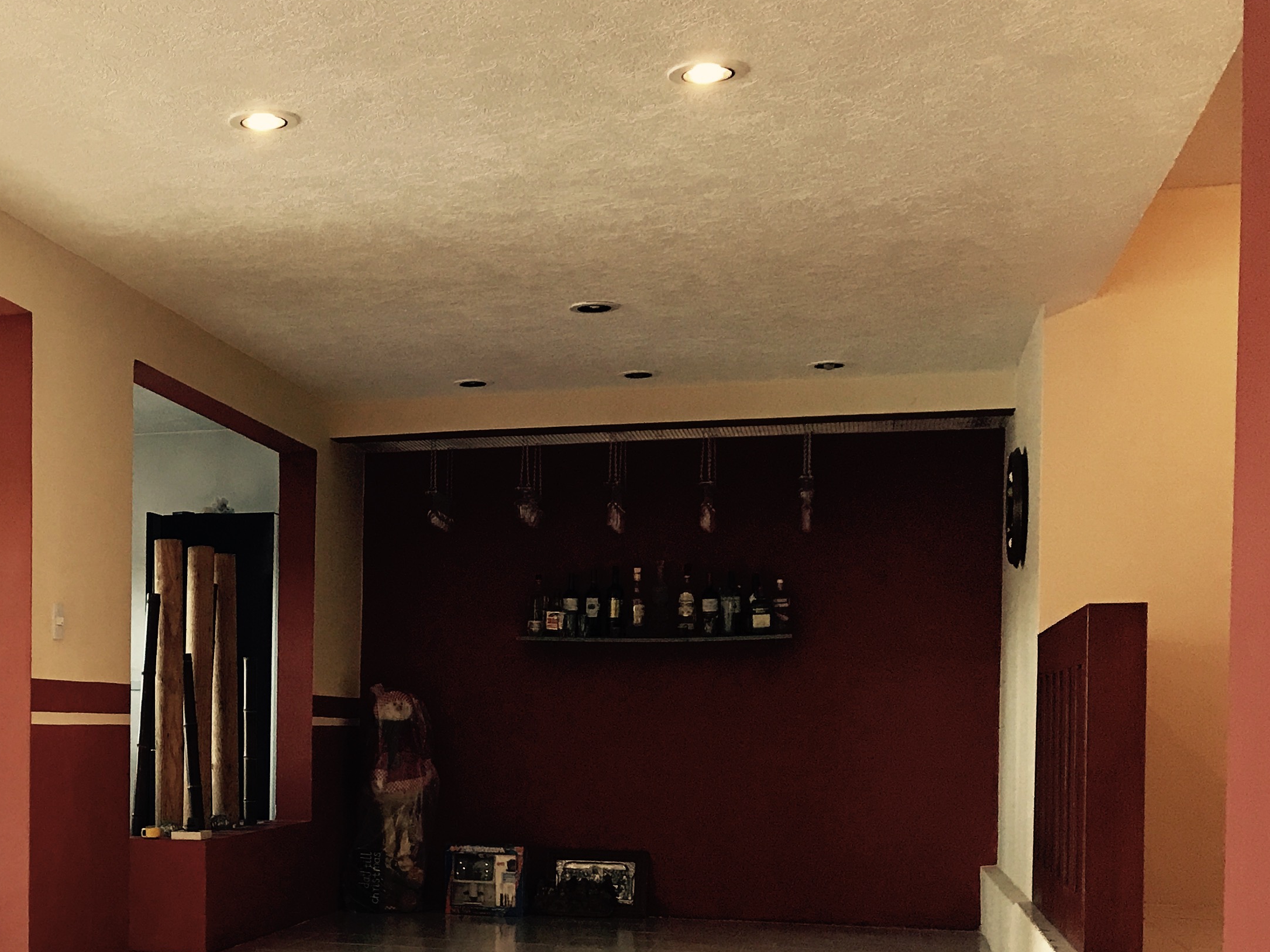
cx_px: 178
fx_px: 1908
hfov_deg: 35.1
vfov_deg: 27.4
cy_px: 782
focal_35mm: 52
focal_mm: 3.99
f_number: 1.8
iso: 40
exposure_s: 1/30
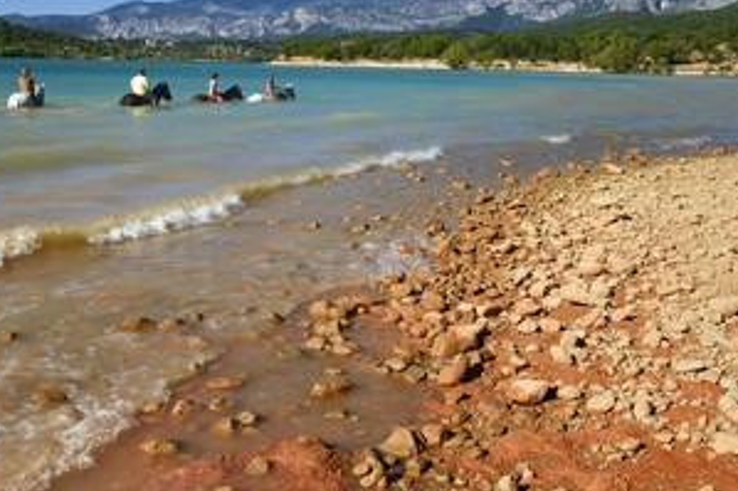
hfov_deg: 43.6
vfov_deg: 29.6
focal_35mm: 45
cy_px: 165
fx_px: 922
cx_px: 365
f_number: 13
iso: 200
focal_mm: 32
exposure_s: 1/320
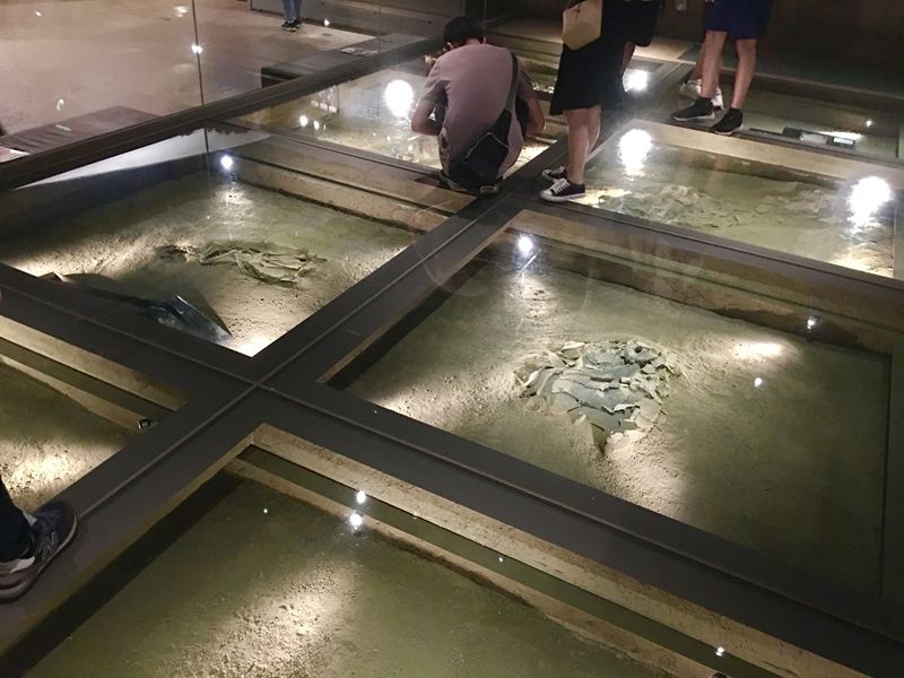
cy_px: 339
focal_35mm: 29
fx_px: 757
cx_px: 452
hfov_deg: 61.7
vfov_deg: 48.2
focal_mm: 4.15
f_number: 2.2
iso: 100
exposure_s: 1/4
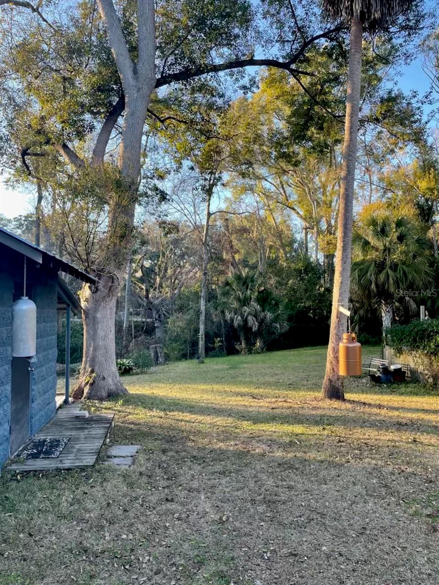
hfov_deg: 53.1
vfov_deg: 67.3
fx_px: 440
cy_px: 292
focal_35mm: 26
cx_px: 220
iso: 32
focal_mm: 4.2
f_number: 1.6
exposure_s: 1/186
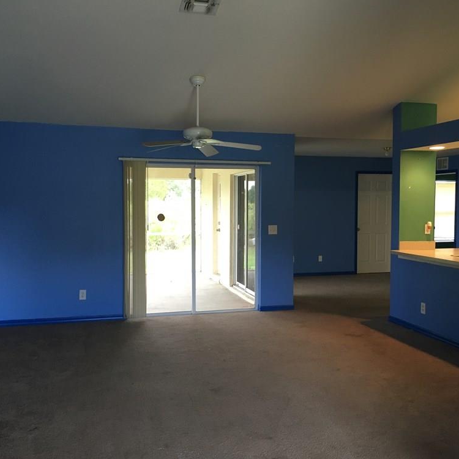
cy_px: 230
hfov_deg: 47.2
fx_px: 525
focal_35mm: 35
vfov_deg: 47.2
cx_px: 233
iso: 100
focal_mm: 4.15
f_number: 2.2
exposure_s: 1/30
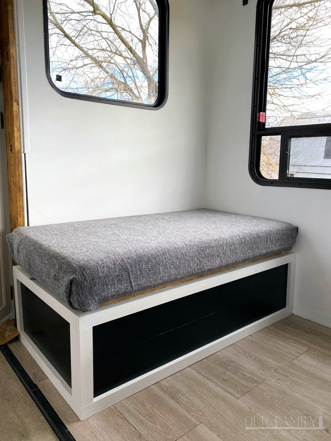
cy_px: 220
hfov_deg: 53.1
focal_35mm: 26
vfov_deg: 67.3
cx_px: 166
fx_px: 331
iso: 100
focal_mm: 4.25
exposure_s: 1/122
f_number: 1.8
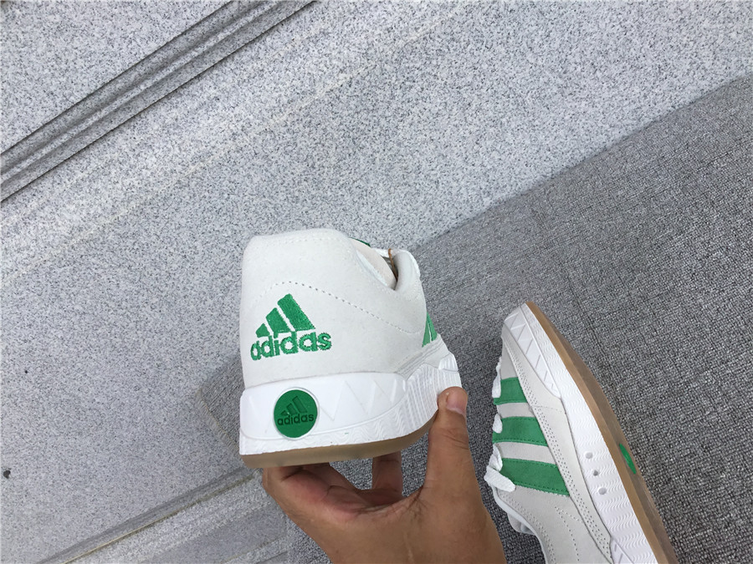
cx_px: 376
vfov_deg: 45.4
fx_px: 674
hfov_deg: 58.4
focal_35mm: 31
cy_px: 282
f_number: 2.4
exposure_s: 1/500
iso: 25
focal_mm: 3.3
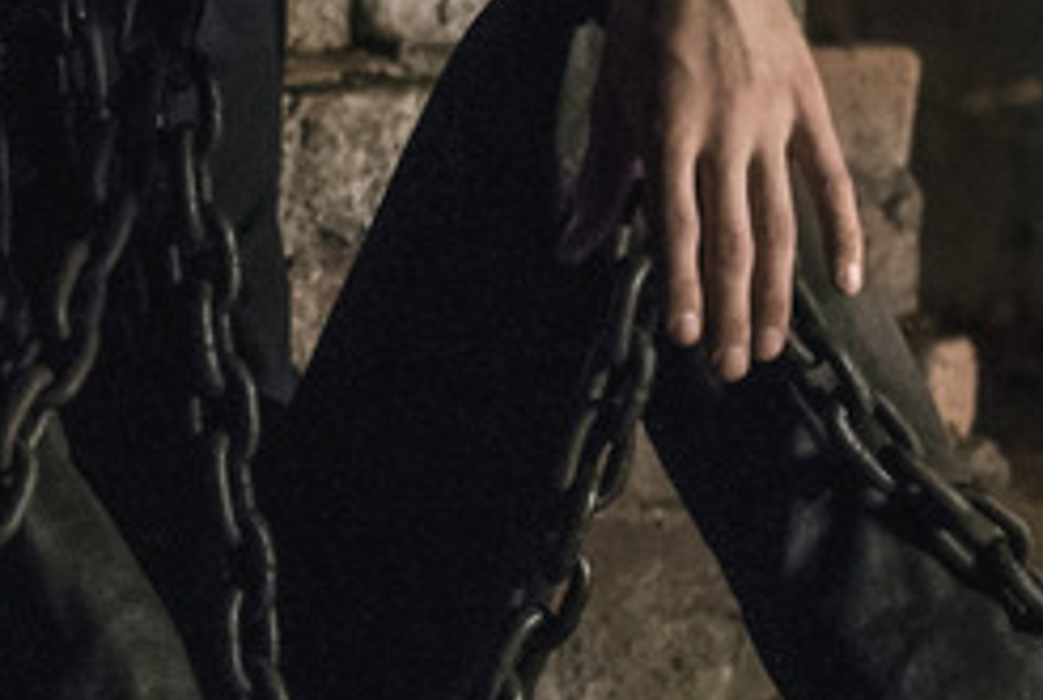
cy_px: 100
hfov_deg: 6.3
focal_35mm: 326
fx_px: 9462
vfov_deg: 4.2
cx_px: 653
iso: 10000
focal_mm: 103
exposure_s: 1/60
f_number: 4
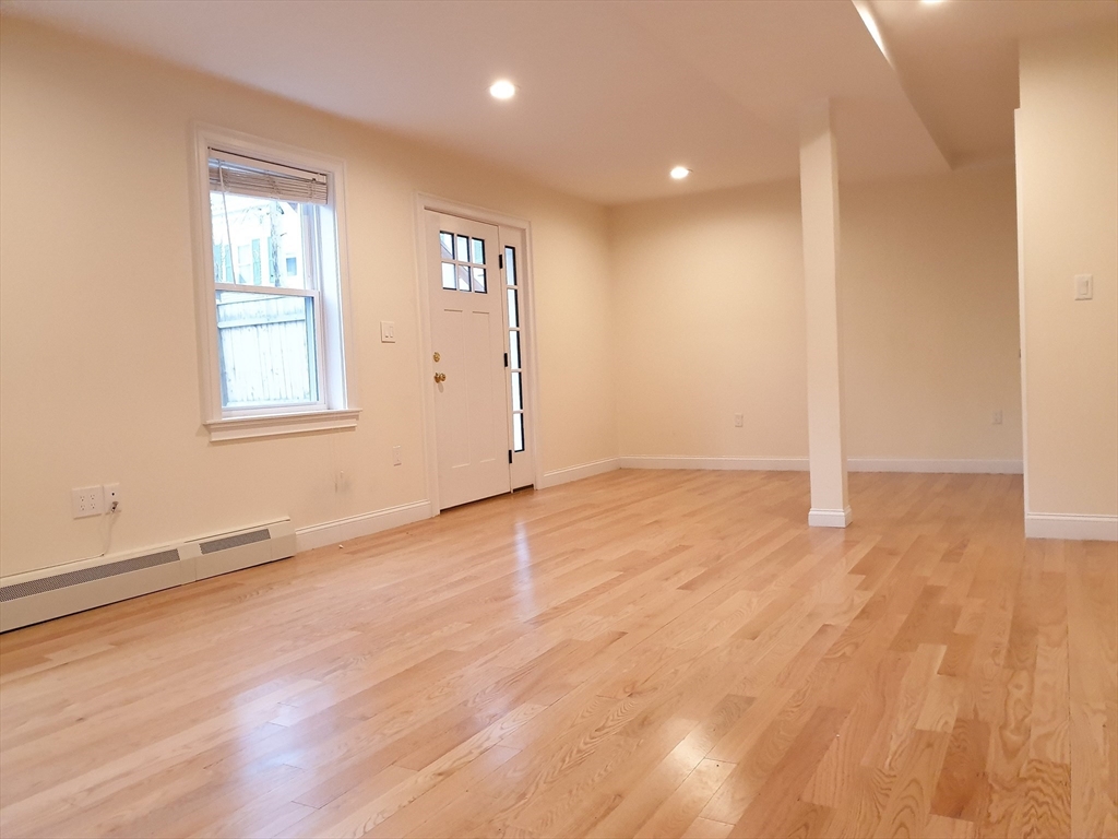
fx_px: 840
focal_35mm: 26
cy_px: 420
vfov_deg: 53.1
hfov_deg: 67.3
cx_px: 559
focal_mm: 4.3
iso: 400
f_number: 2.4
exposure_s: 1/60
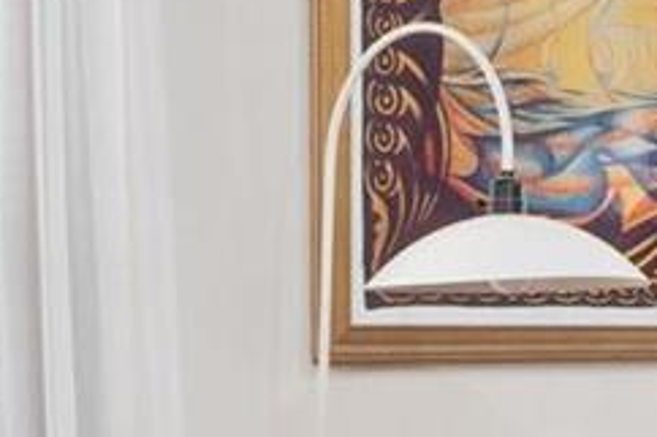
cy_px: 364
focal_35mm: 119
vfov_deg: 11.5
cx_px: 1110
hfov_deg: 15.3
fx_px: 2170
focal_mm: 9
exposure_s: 1/2
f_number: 9
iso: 640
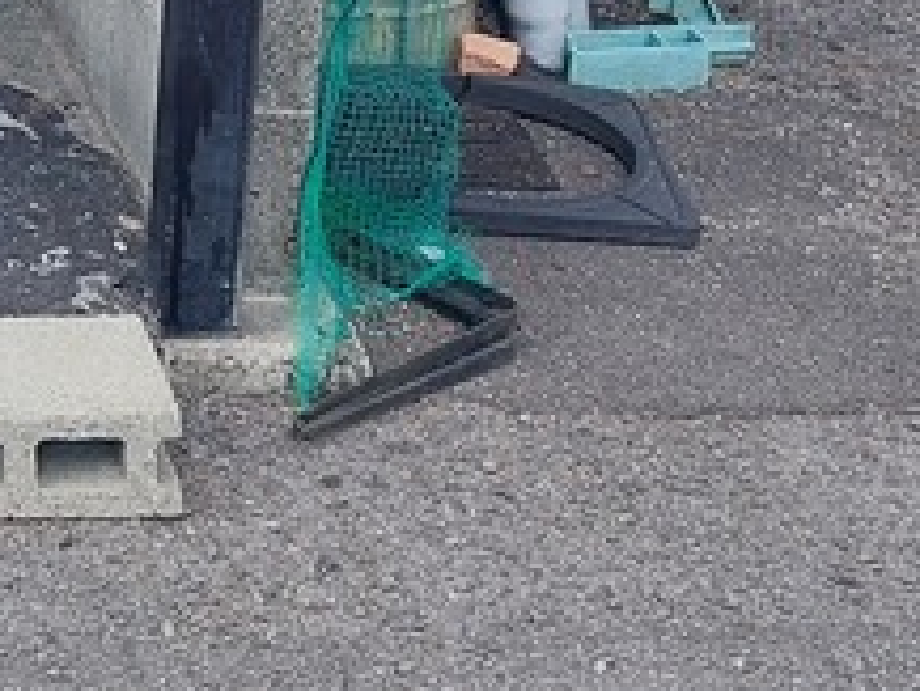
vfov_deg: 12.7
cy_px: -568
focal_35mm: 106
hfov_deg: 16.5
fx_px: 2819
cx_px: -547
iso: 25
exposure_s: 1/120
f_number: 1.8
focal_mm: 5.23
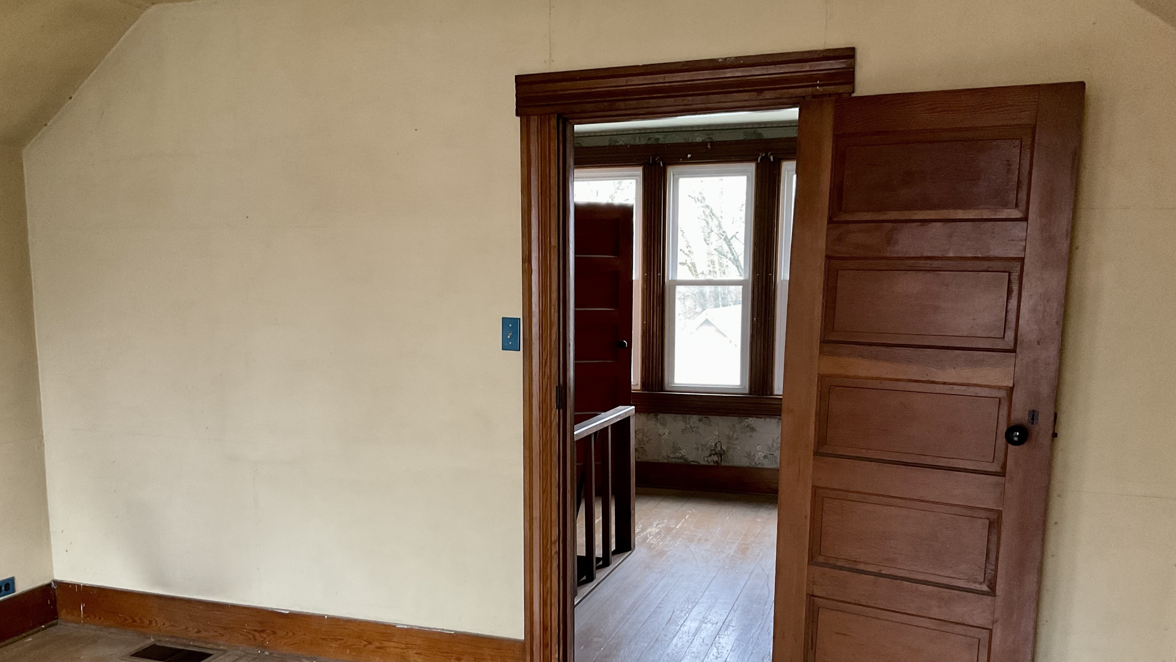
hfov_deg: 61.0
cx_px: 589
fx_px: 998
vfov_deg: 36.3
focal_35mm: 32
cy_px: 435
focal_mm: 3
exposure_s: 1/40
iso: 200
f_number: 1.8
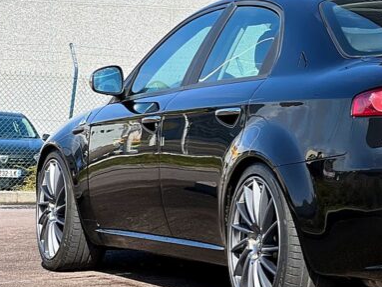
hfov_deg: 12.2
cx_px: 368
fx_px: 1776
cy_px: 39
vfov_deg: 9.2
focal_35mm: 161
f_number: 2.8
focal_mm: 9
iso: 32
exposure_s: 1/471
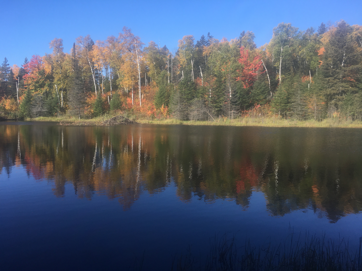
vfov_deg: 48.2
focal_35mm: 29
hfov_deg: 61.7
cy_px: 136
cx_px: 181
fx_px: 303
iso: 25
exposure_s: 1/746
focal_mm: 4.15
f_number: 2.2
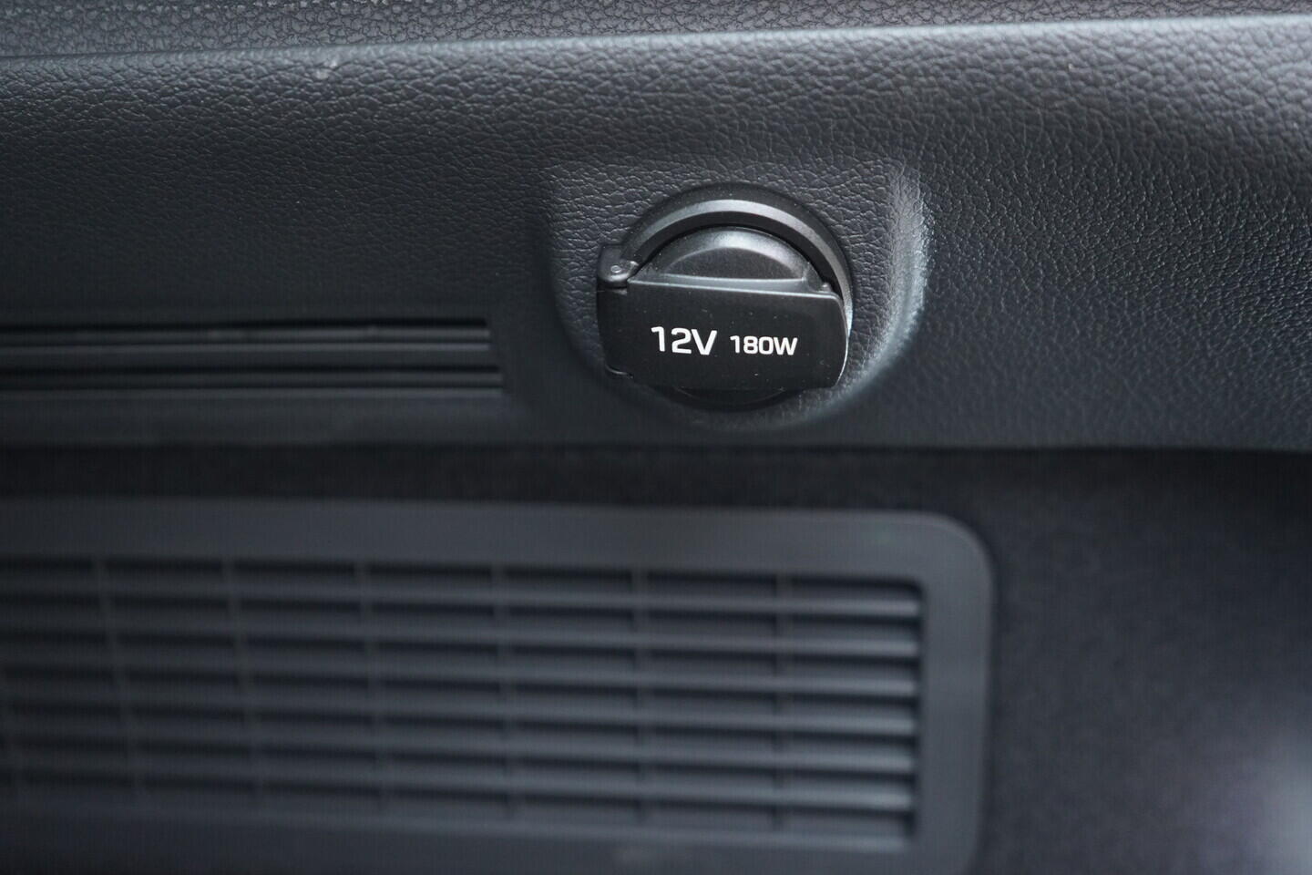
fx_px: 1312
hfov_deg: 53.1
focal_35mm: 36
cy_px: 438
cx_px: 656
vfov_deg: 36.9
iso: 1600
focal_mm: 24
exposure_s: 1/40
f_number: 2.8
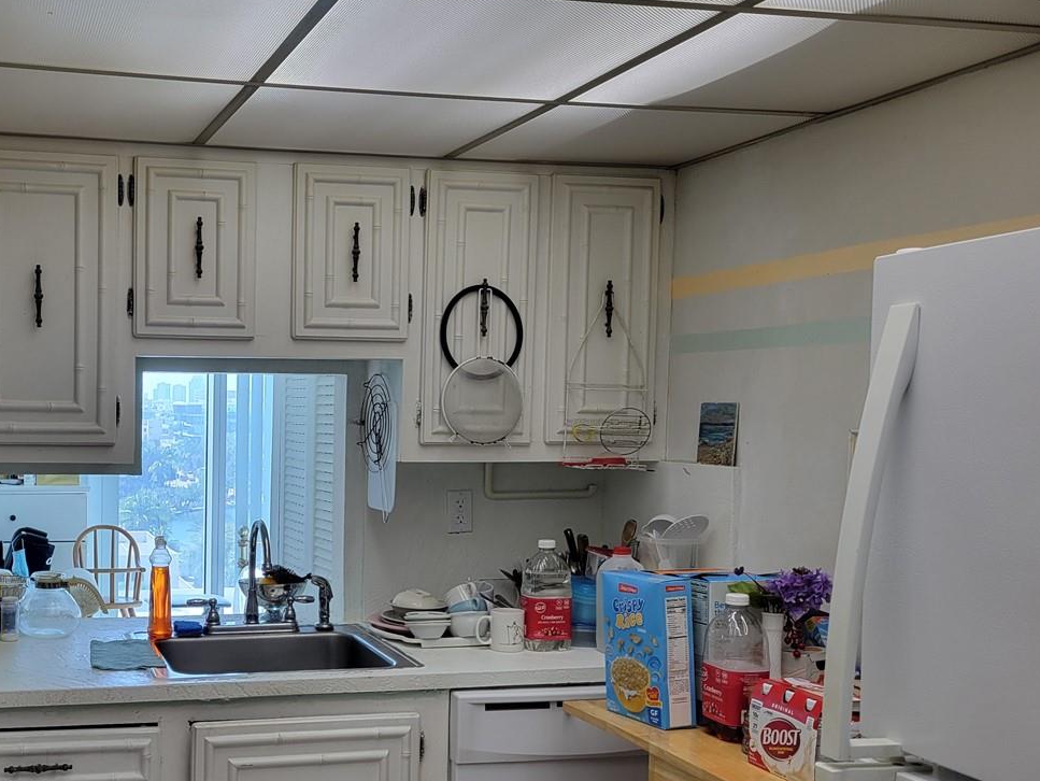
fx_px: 1292
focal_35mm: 43
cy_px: 480
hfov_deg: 42.2
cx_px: 236
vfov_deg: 33.5
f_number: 1.8
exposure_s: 1/120
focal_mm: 5.4
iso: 40
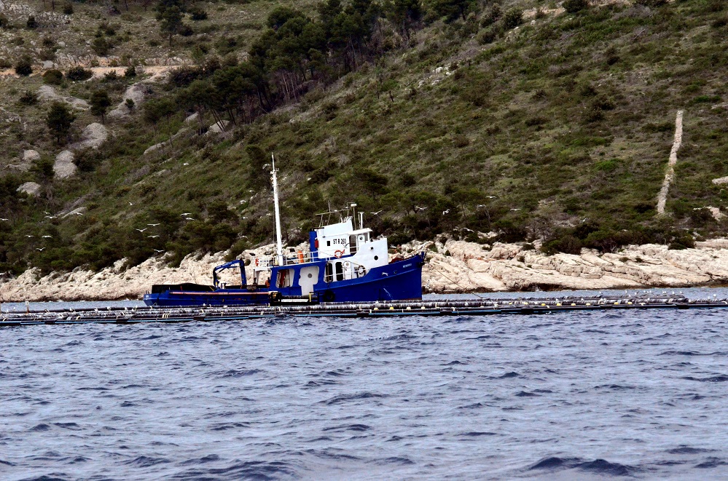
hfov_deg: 9.5
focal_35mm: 218
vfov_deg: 6.3
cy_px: 240
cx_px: 364
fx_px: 4388
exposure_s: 1/1600
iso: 3200
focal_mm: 145
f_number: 14
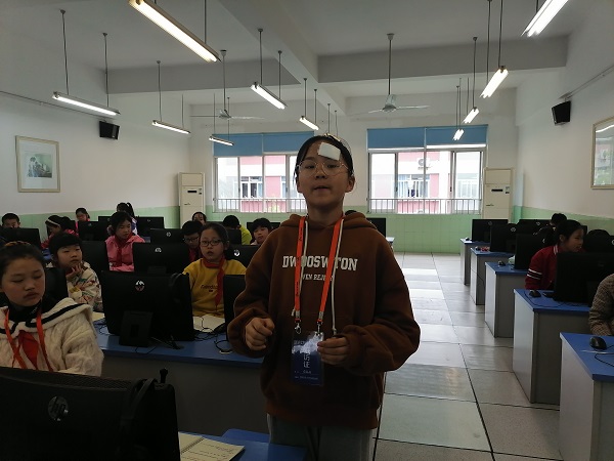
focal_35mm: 27
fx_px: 479
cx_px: 307
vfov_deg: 51.4
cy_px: 230
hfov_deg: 65.3
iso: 80
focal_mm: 5.3
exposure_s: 1/60
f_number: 1.8
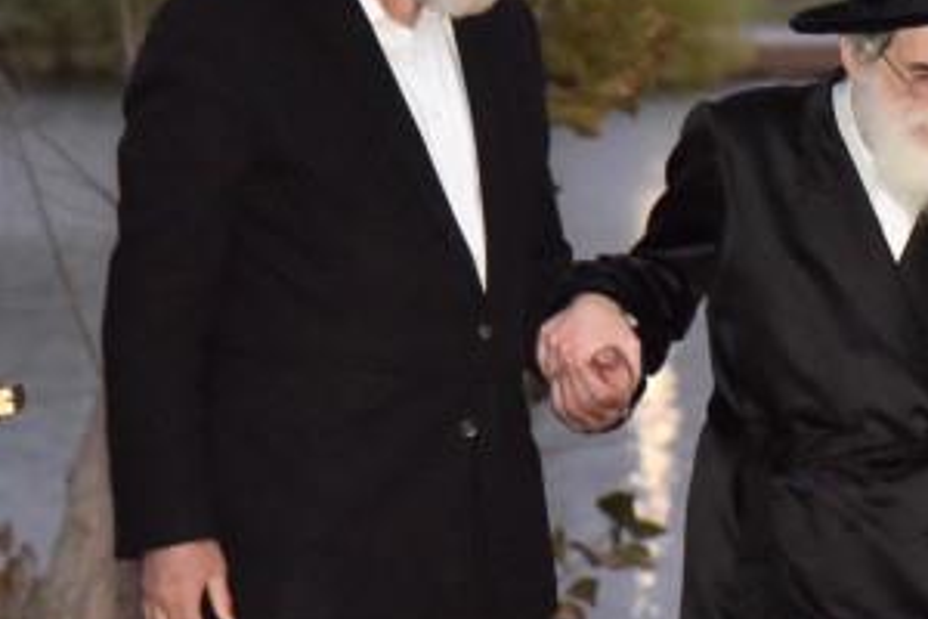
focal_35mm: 314
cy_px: 376
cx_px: 888
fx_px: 8094
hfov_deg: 6.5
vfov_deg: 4.4
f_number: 4
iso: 2500
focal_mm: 92
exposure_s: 1/125
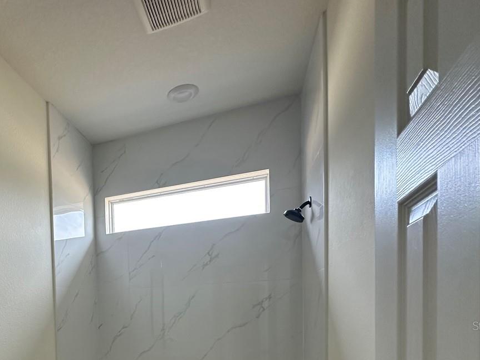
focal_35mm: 26
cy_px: 325
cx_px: 80
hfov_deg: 60.5
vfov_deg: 47.5
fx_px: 360
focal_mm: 2.22
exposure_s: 1/99
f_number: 2.2
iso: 125
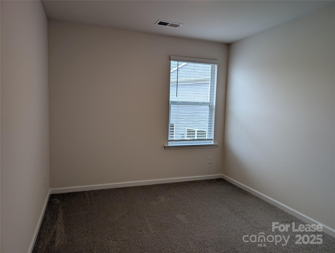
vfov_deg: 56.9
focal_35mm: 24
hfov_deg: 71.5
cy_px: 126
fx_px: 233
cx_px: 168
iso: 26
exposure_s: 1/60
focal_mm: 6.9
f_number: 1.68
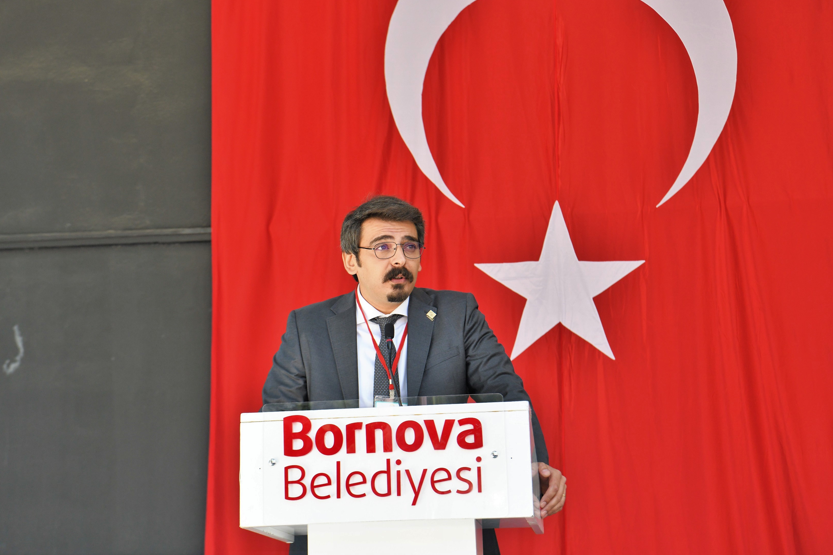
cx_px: 420
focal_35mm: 71
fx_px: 1643
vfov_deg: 19.2
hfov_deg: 28.5
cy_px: 275
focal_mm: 70
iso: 1250
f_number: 7.1
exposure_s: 1/200
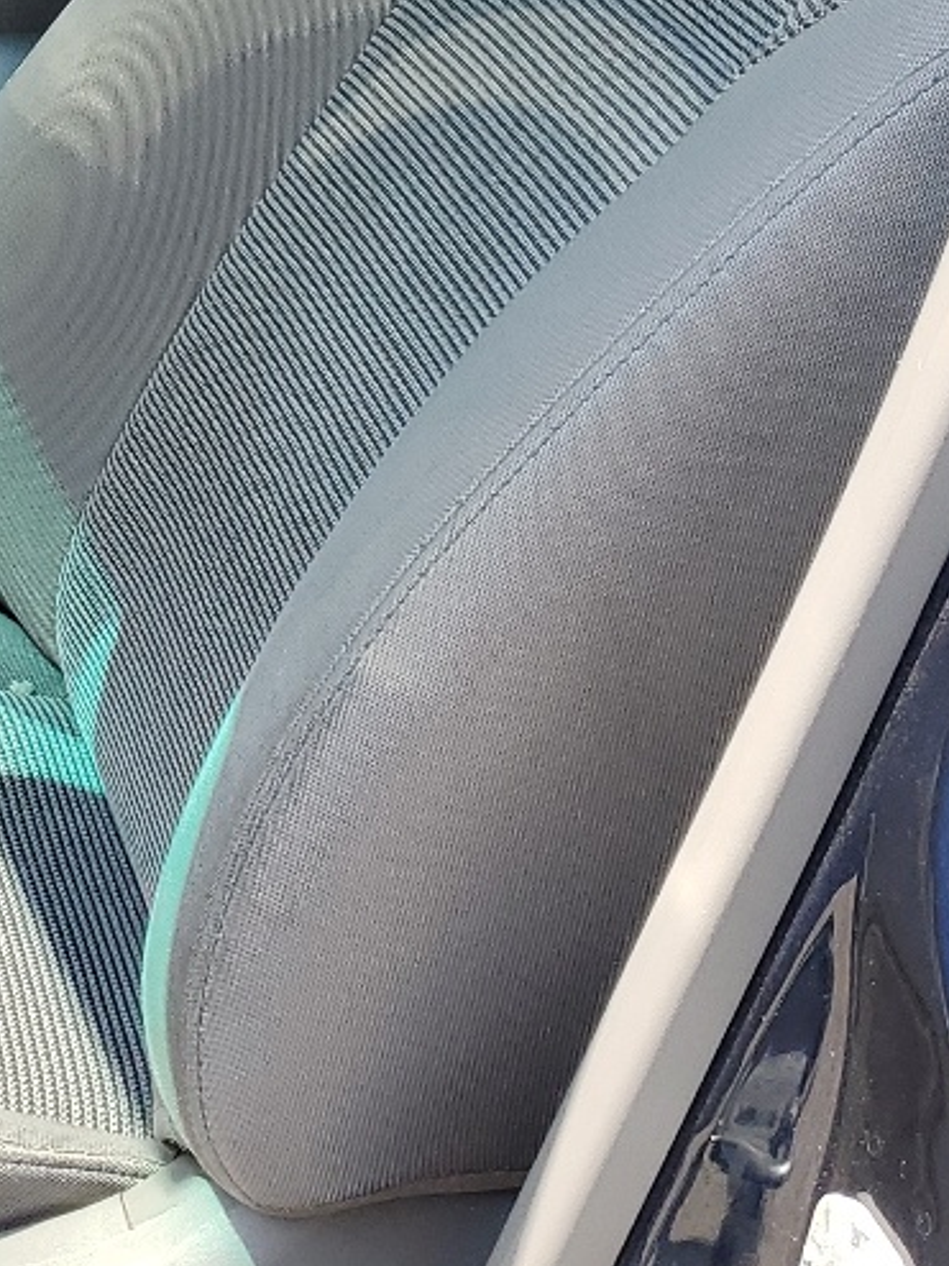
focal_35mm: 84
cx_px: -412
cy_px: 82
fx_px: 3072
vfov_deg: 22.6
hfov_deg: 16.3
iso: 50
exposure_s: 1/833
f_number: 1.5
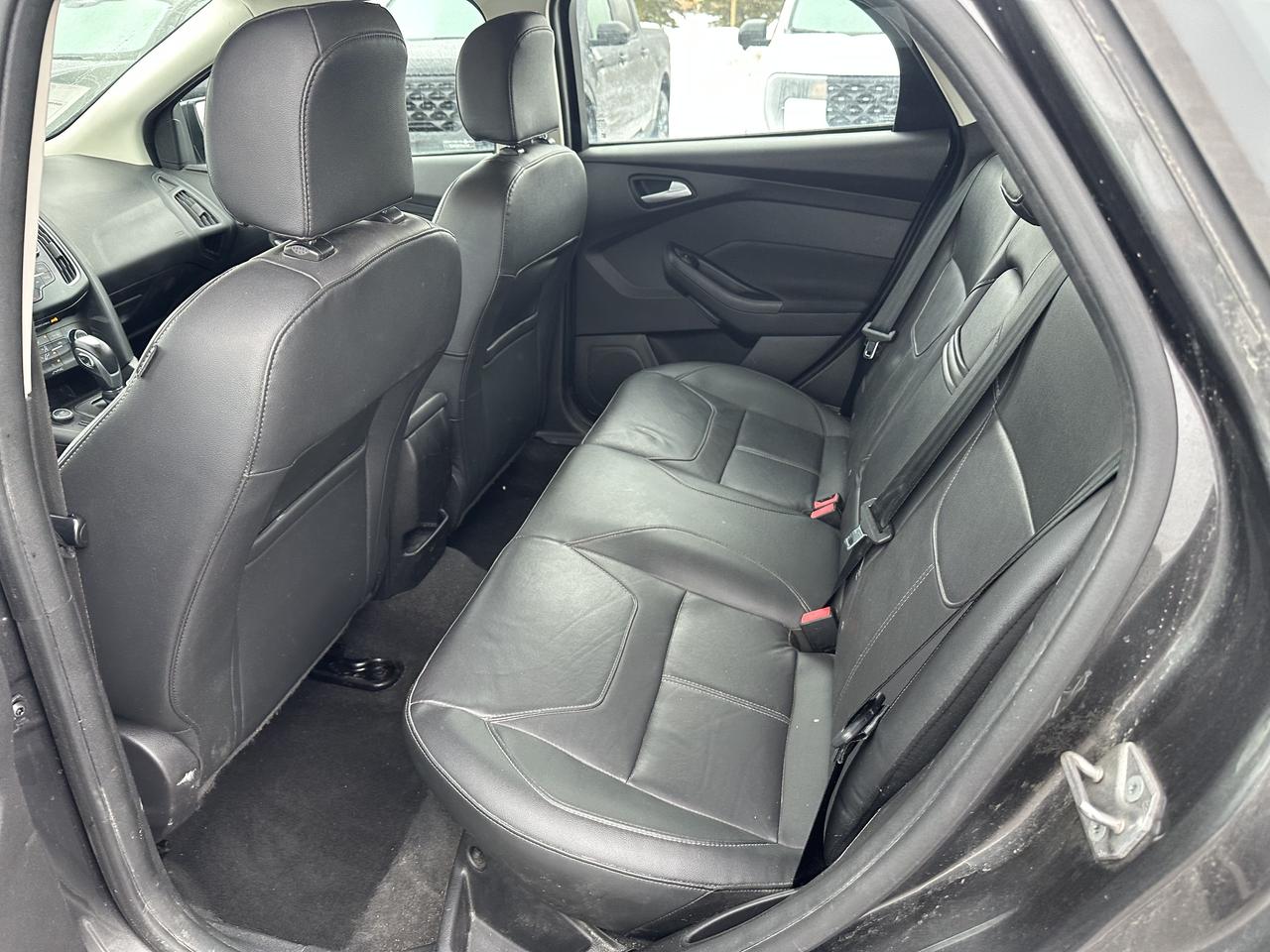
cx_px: 635
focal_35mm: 24
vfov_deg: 56.8
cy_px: 476
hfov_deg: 71.6
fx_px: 881
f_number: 1.78
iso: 160
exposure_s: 1/121
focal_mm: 6.86
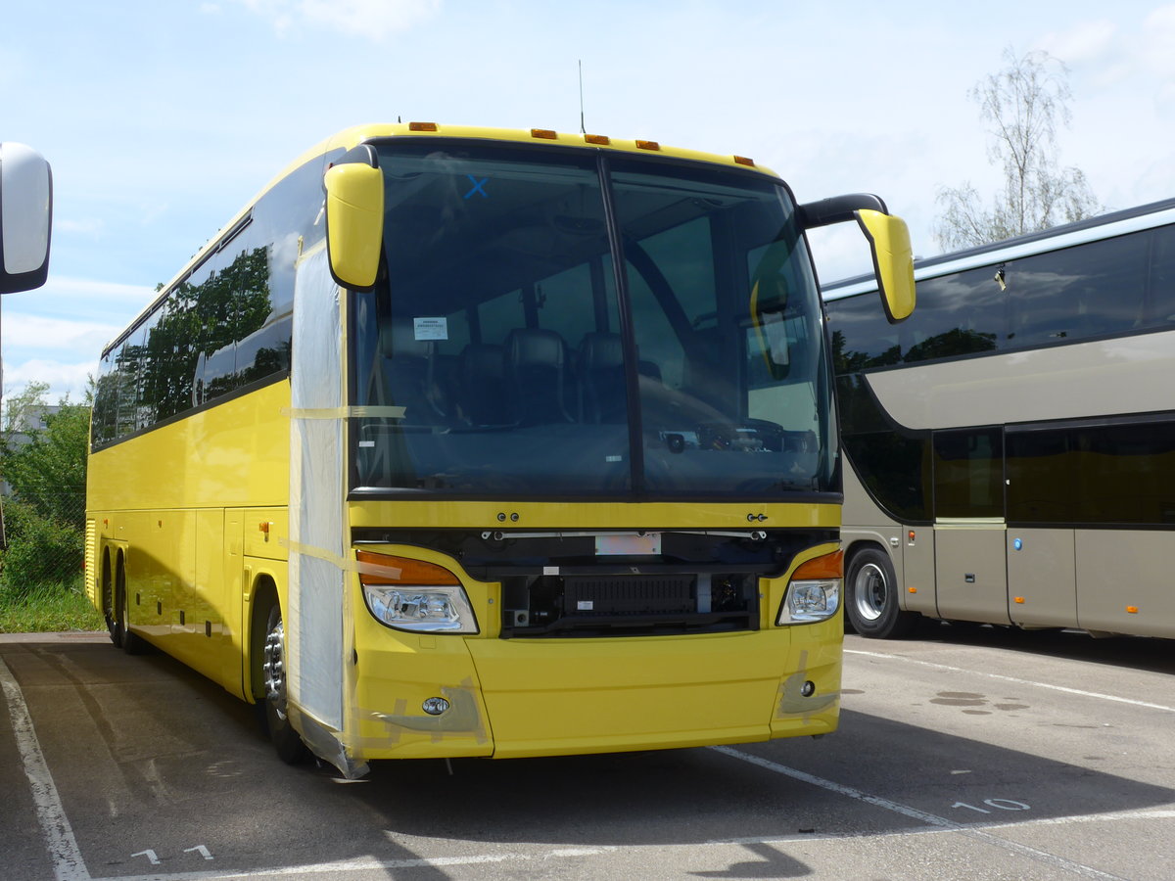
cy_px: 440
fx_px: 1561
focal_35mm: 46
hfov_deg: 41.2
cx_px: 588
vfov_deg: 31.5
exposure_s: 1/1600
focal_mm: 9.5
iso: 80
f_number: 3
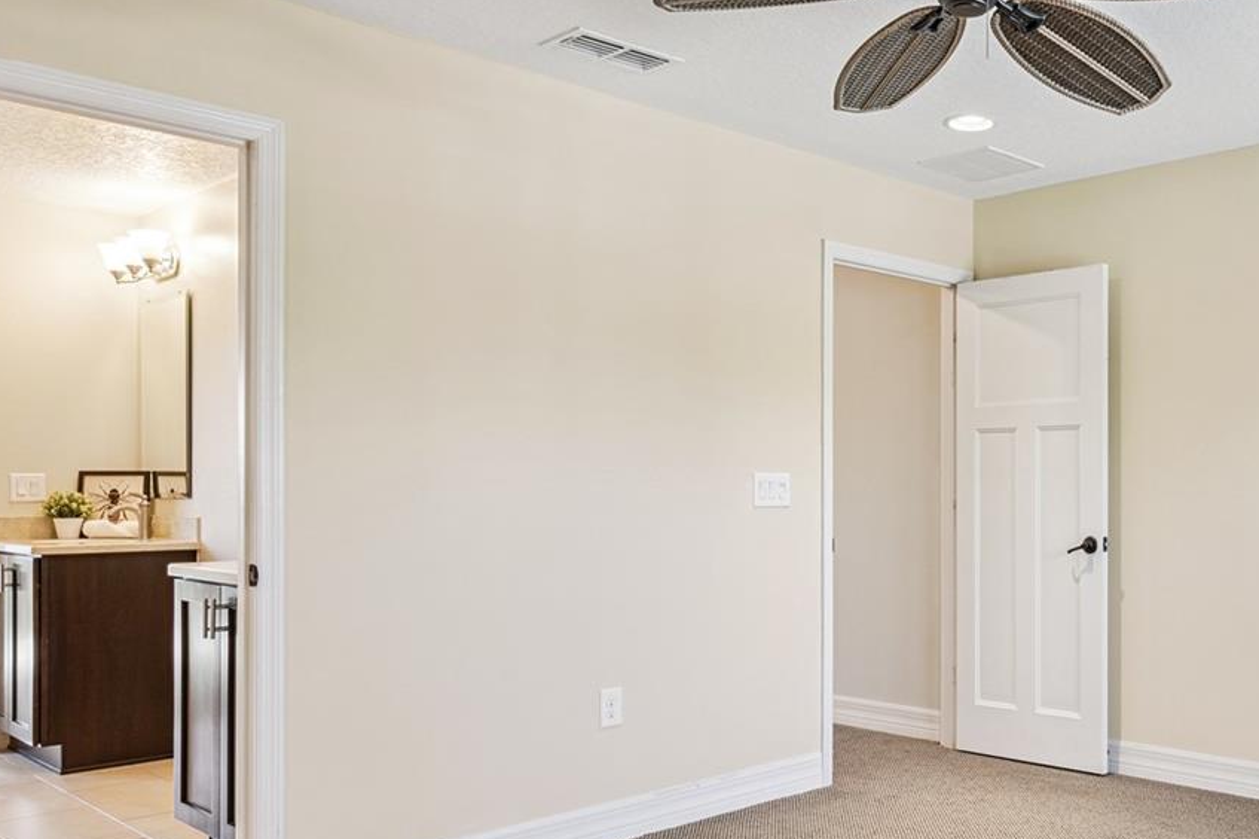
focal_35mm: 34
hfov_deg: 52.3
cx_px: 1006
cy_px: 498
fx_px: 1189
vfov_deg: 38.7
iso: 200
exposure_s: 1/6
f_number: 9
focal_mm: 18
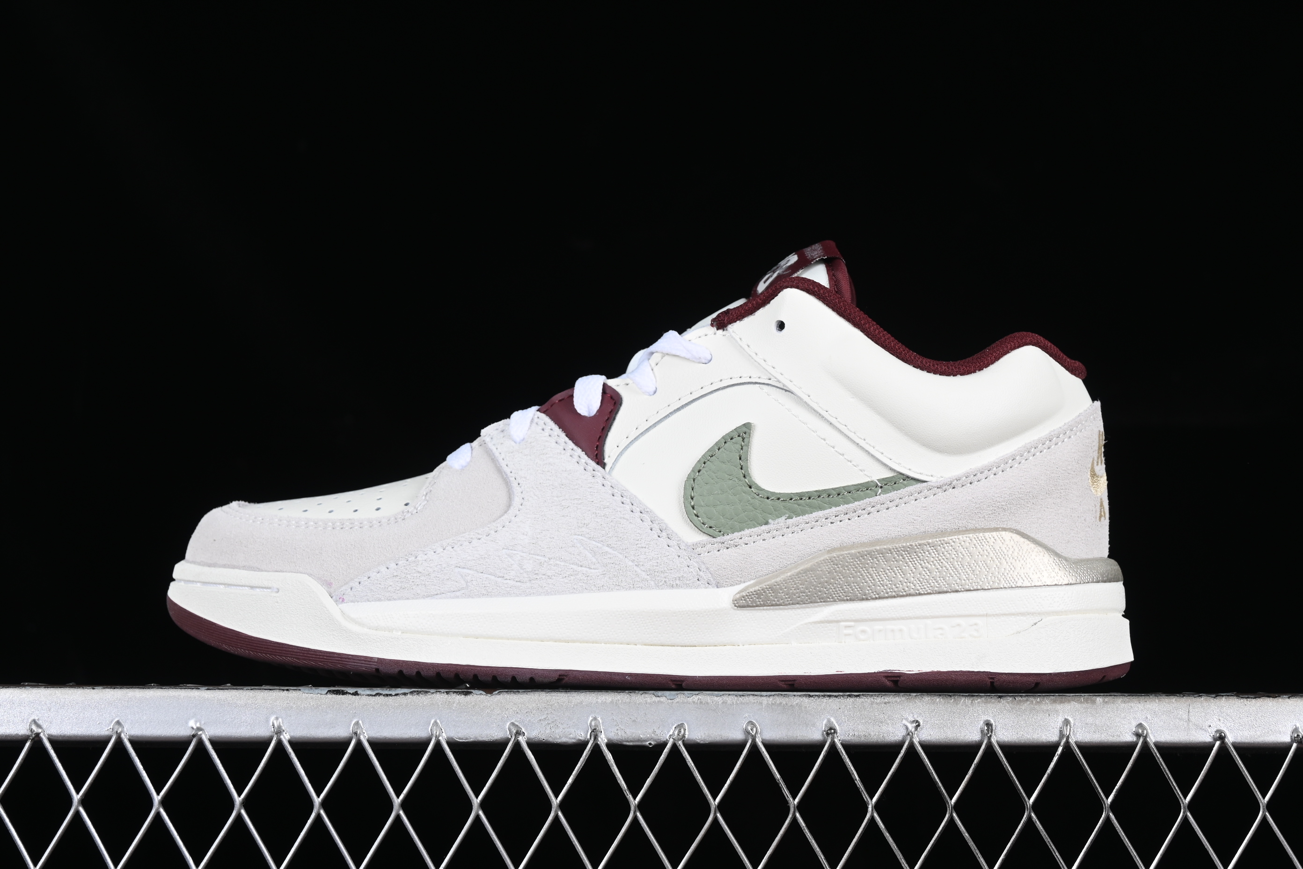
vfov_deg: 18.2
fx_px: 2714
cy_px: 434
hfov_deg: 27.0
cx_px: 652
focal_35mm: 75
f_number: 8
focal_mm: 50
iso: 160
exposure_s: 1/80
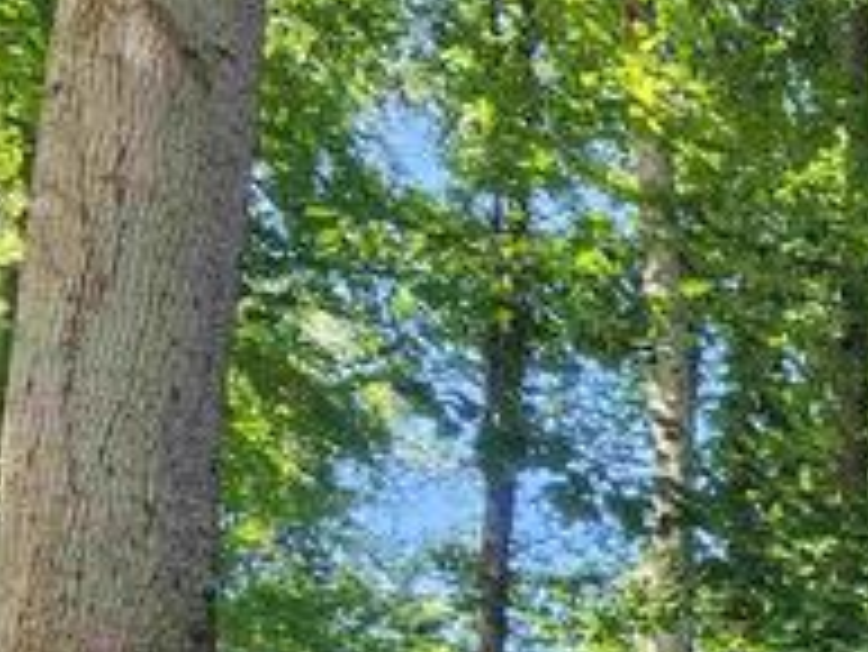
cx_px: 1358
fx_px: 1079
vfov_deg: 26.5
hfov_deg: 27.1
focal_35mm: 43
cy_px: 922
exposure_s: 1/120
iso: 80
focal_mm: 2.2
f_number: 2.2
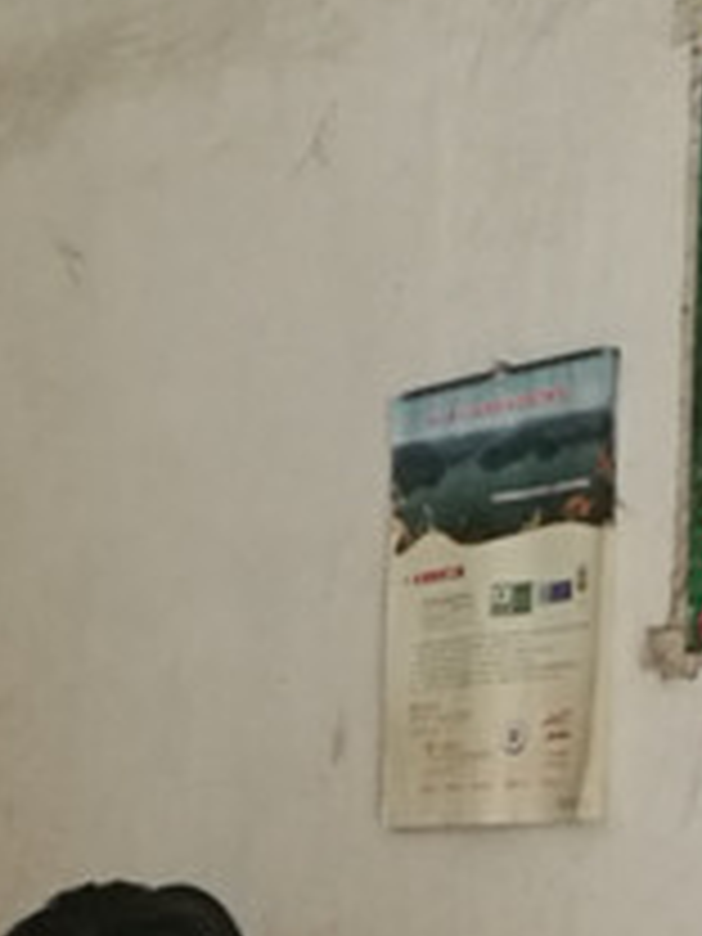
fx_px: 2812
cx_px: -292
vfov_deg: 17.7
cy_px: 1224
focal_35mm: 104
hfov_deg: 13.5
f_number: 2.2
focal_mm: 4.5
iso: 500
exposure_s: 1/25
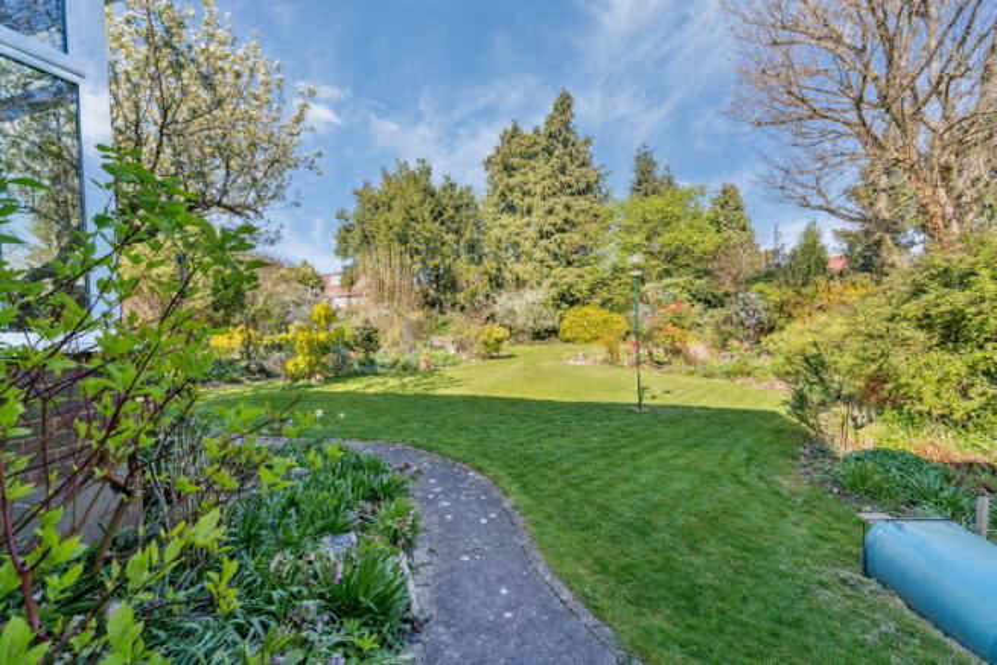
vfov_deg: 73.8
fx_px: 443
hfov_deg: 96.7
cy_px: 332
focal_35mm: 16
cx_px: 498
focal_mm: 16
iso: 640
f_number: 8
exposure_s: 1/500
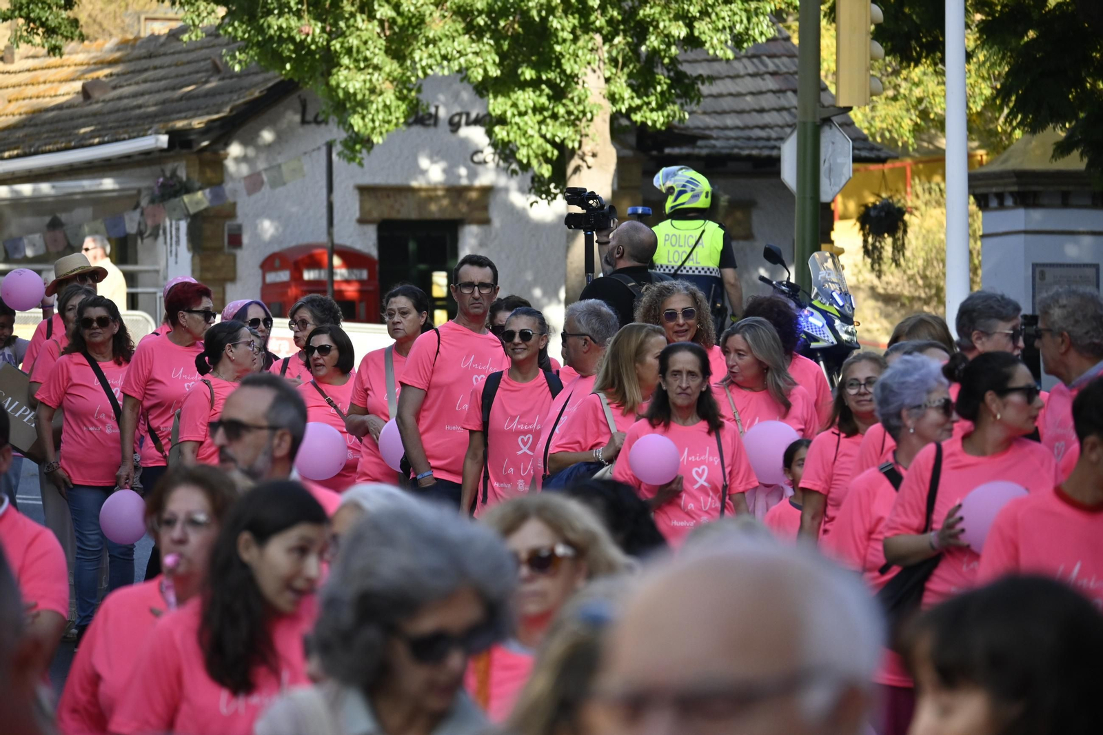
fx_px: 7351
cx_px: 552
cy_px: 368
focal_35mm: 240
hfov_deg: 8.6
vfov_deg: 5.7
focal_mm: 160
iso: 800
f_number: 5.6
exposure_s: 1/1250
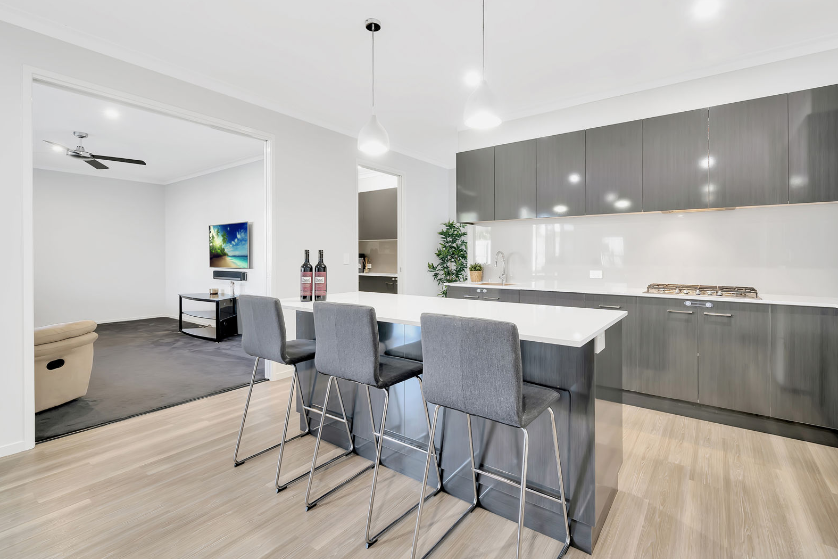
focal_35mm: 16
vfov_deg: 73.6
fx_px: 372
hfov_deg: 96.6
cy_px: 253
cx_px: 447
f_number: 8
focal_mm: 14
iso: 100
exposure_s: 2.5
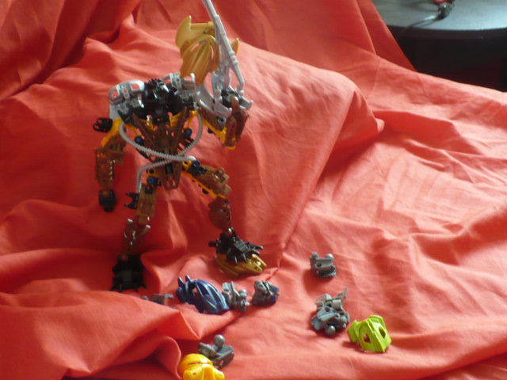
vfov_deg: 30.3
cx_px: 254
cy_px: 190
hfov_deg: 39.7
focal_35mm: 48
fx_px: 703
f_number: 2.8
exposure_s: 1/13
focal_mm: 6.1
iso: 200
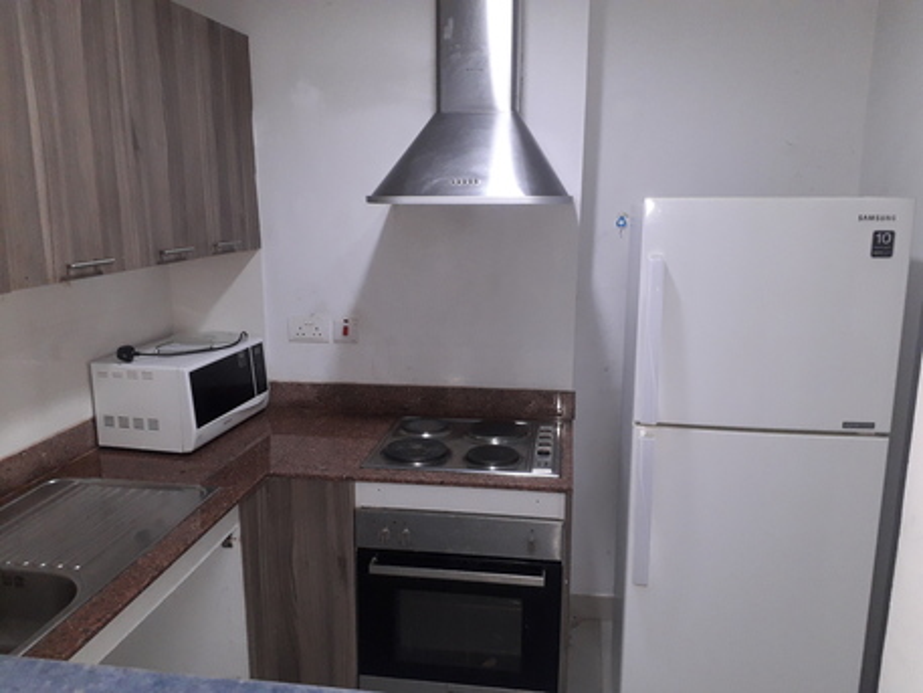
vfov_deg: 51.4
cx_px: 462
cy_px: 346
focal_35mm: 27
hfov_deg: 65.3
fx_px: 720
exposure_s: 1/33
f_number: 1.9
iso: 200
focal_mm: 3.6
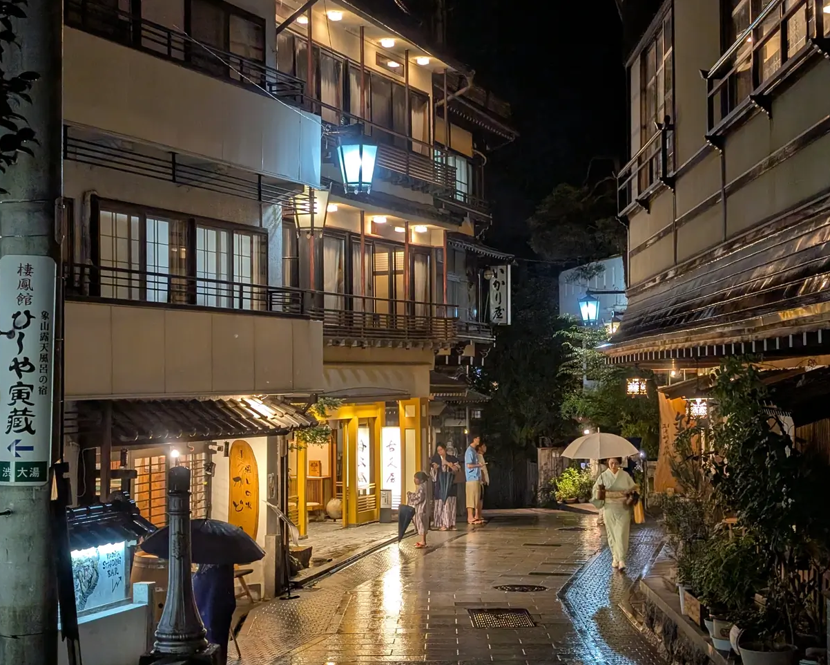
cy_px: 332
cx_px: 415
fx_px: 1253
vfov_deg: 29.7
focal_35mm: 51
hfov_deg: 36.7
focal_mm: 6.9
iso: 122
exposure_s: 1/34.6
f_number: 1.68
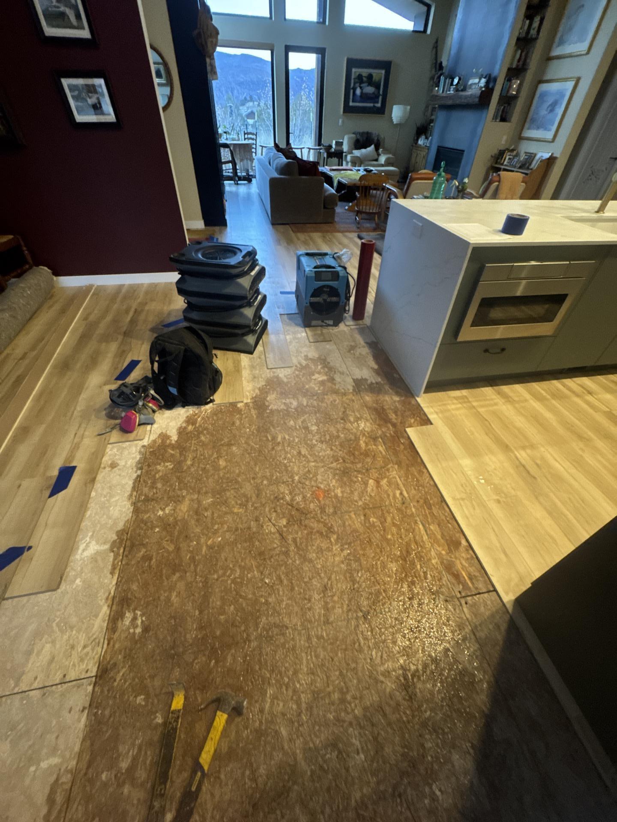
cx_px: 308
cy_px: 411
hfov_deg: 85.7
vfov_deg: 102.1
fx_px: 333
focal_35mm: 14
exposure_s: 1/60
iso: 640
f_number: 2.2
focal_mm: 2.22
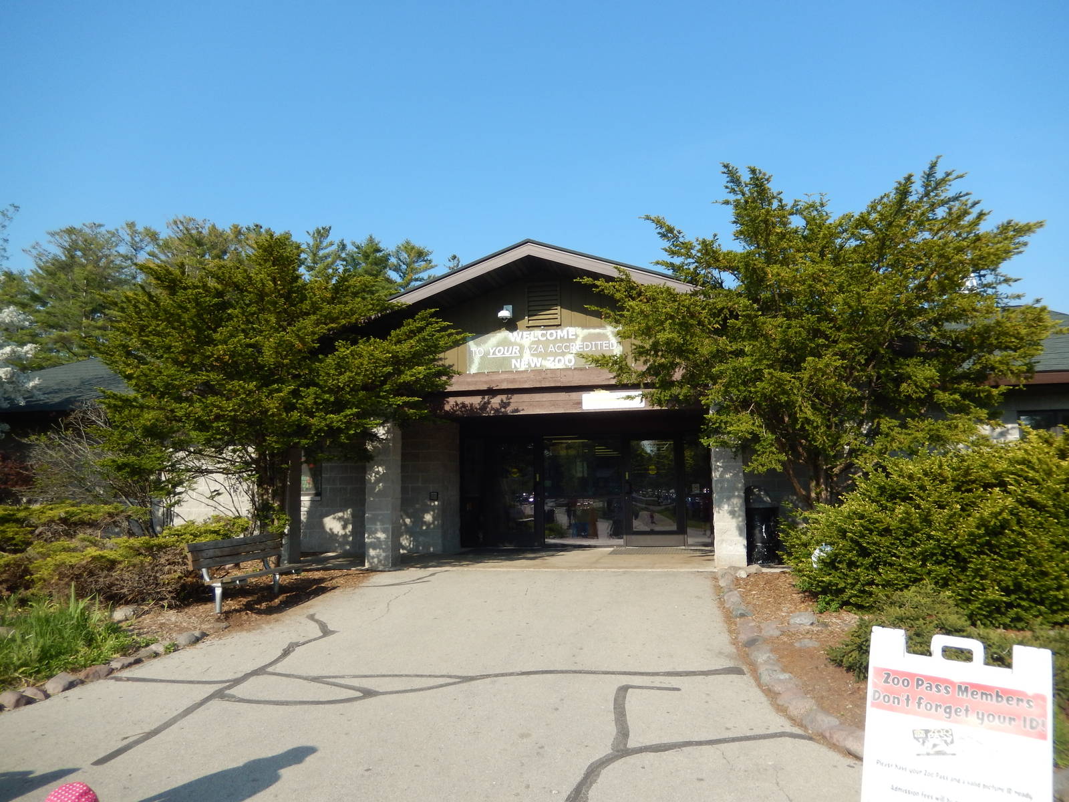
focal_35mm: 25
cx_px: 534
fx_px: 772
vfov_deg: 54.9
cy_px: 401
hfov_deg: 69.4
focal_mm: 4.5
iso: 125
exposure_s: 1/1250
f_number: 3.4
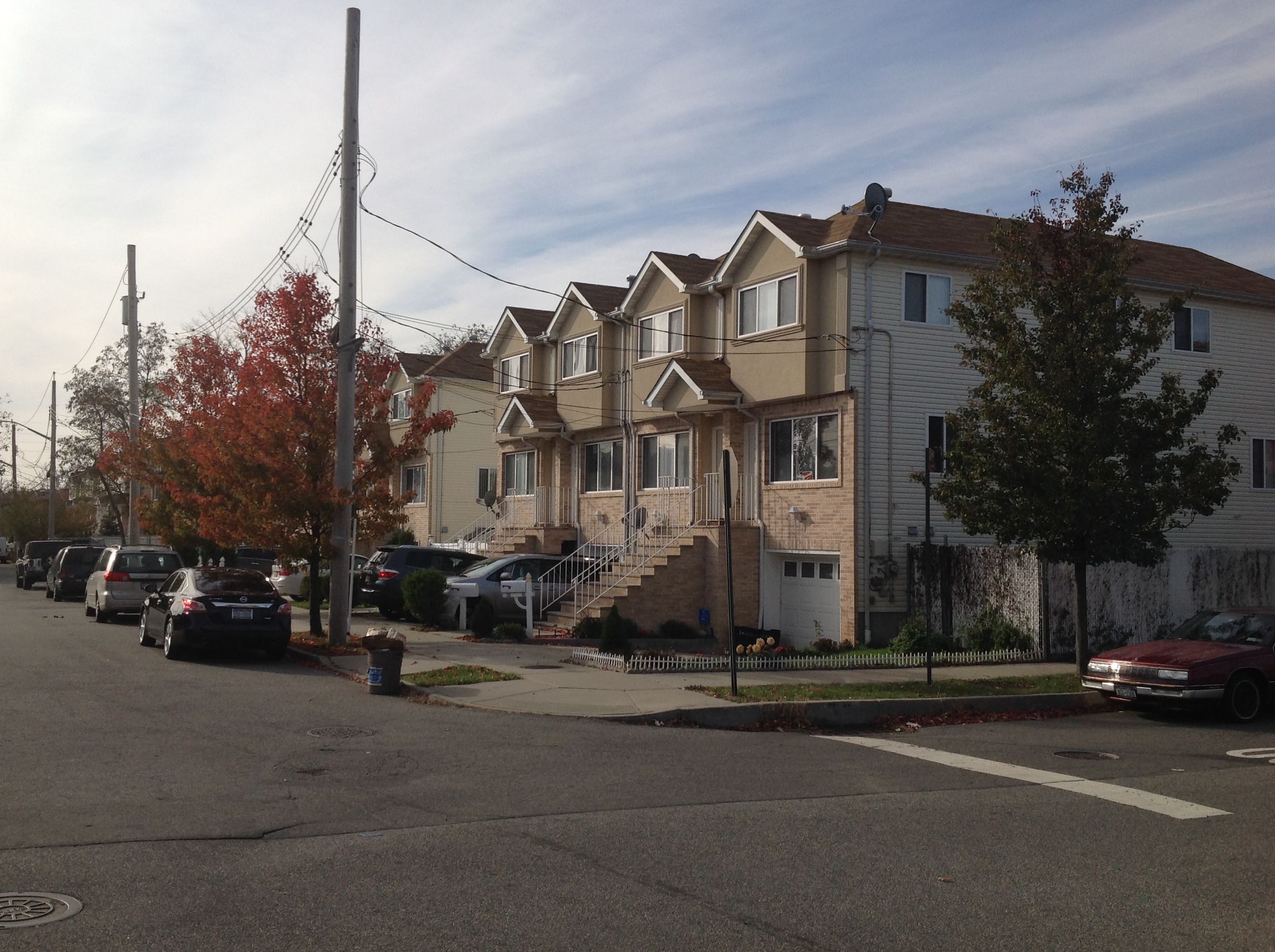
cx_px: 601
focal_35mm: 38
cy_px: 465
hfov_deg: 49.0
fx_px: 1398
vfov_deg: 37.6
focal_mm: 4.28
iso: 50
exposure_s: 1/2160
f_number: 2.4
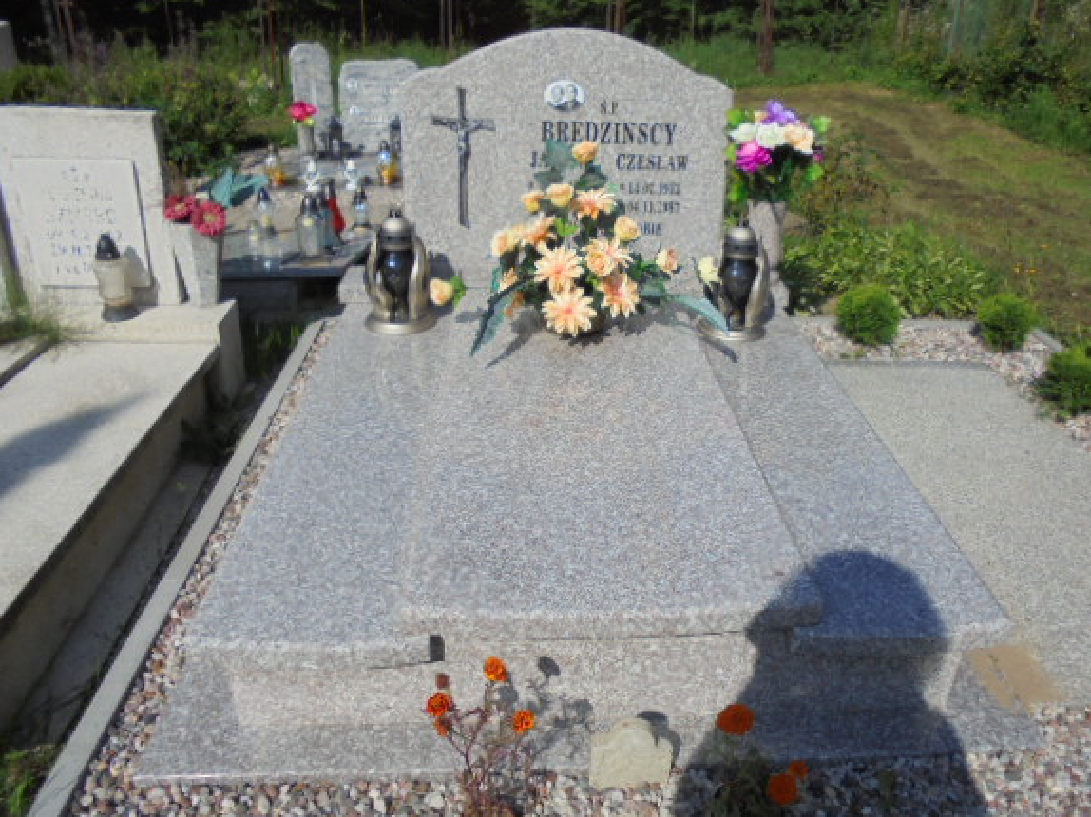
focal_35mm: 29
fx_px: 914
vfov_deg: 48.2
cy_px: 428
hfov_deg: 61.5
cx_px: 603
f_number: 11.5
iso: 100
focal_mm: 4.6
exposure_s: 1/160
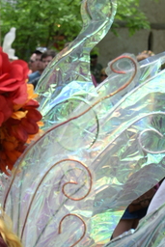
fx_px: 1304
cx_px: 45
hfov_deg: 7.2
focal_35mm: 190
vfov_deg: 10.1
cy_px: 462
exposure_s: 1/125
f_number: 5.6
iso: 100
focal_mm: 38
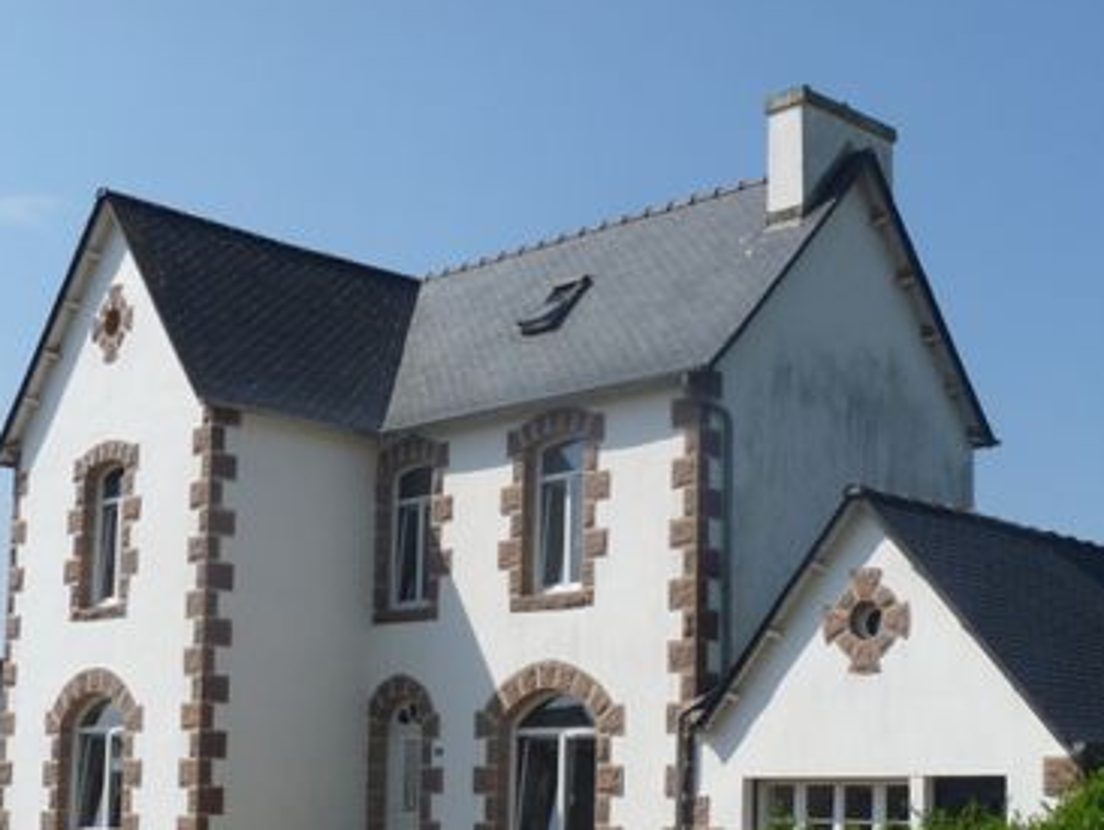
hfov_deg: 32.7
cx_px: 582
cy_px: 664
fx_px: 1883
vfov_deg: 24.4
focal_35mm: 59
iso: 100
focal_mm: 6.4
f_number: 6.3
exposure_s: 1/500
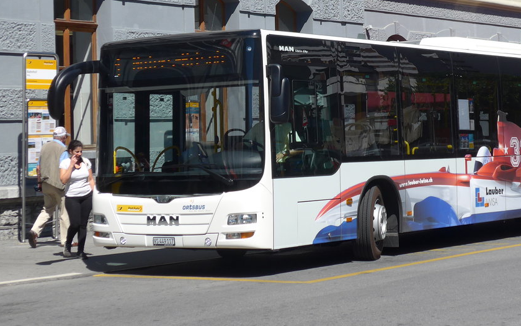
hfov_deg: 20.8
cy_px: 59
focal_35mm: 100
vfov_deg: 13.0
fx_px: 1420
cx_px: 326
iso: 80
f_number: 3.9
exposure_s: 1/800
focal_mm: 13.4
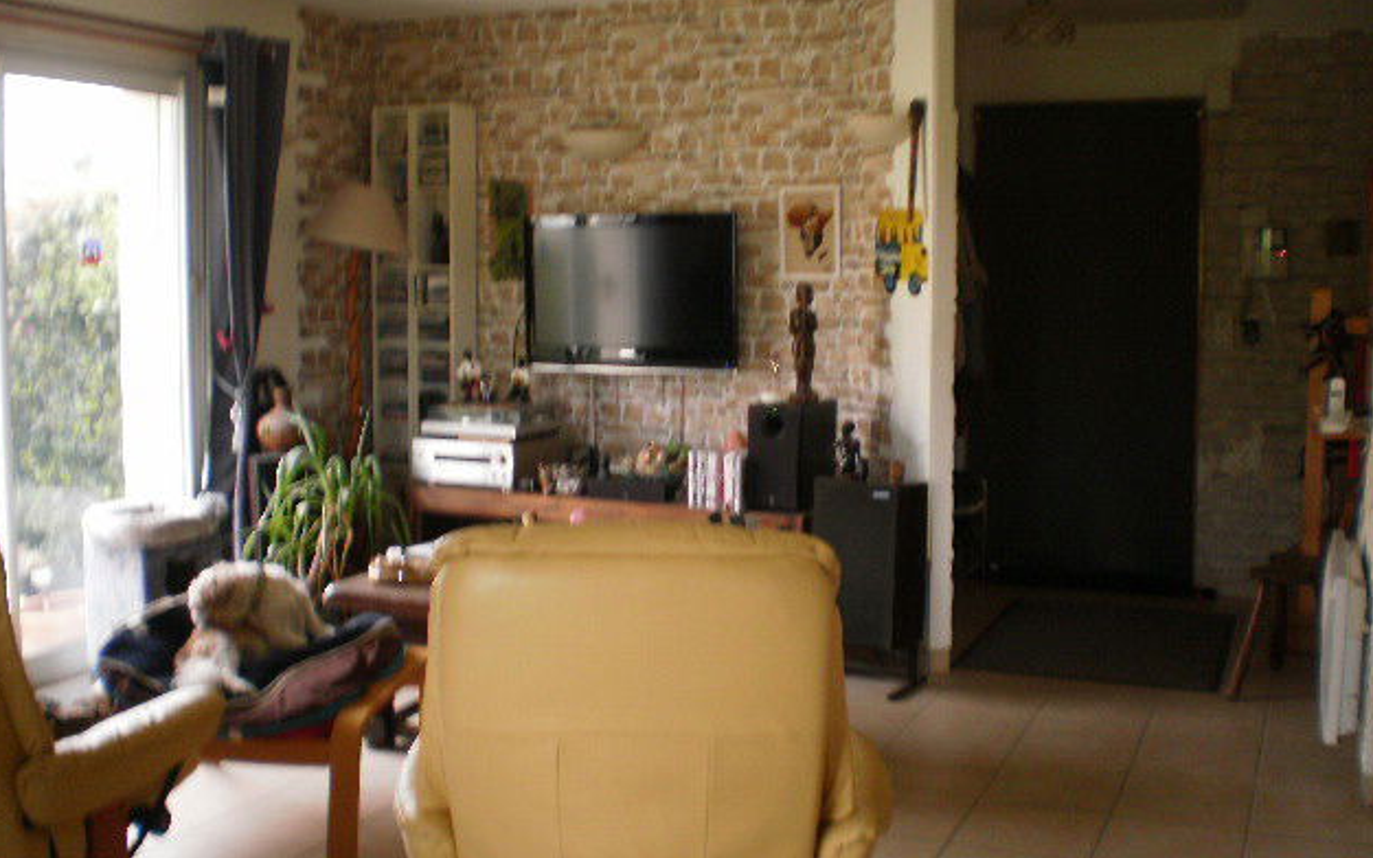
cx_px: 673
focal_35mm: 39
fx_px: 1459
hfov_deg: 50.4
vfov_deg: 32.8
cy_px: 421
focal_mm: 6.3
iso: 125
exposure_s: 1/13
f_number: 3.1
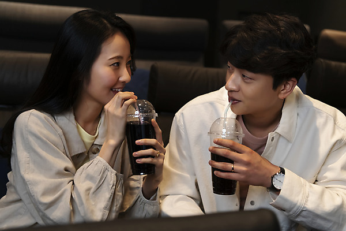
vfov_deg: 27.0
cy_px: 116
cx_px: 173
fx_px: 481
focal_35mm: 50
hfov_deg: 39.6
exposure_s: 1/125
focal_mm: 50
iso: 1250
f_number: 2.8
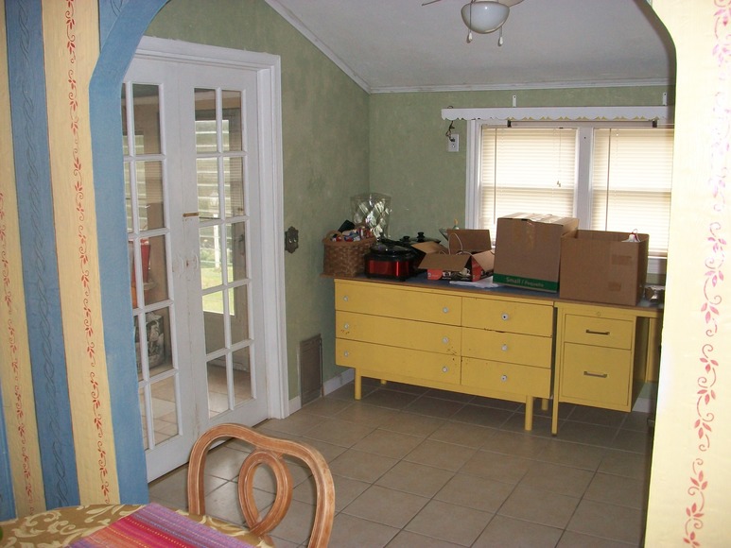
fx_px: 718
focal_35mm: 34
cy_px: 274
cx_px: 366
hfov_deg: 54.0
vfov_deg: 41.8
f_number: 2.8
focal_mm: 5.7
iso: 120
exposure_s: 1/60
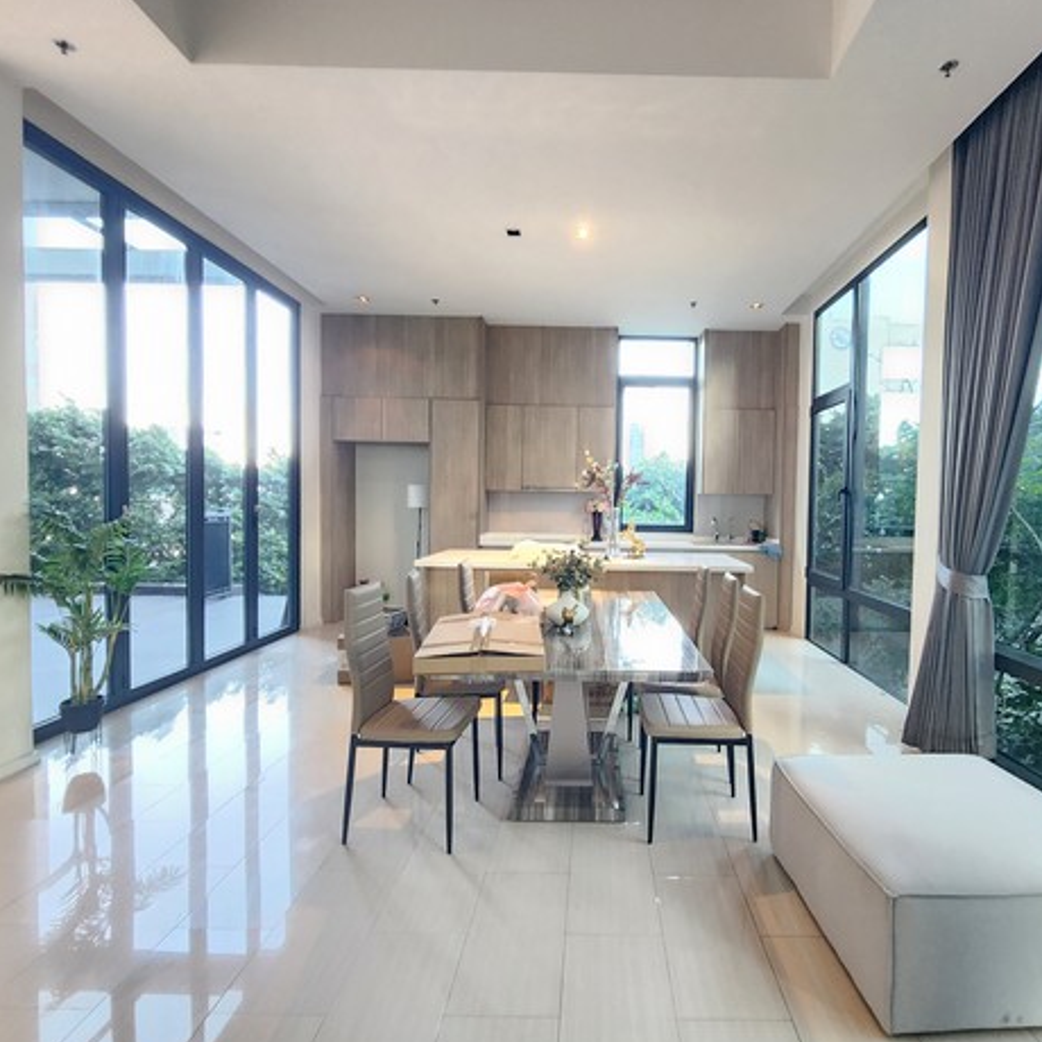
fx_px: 545
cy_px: 530
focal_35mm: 16
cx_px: 593
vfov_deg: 87.4
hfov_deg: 86.9
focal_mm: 2.2
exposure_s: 1/25
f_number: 2.2
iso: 1250
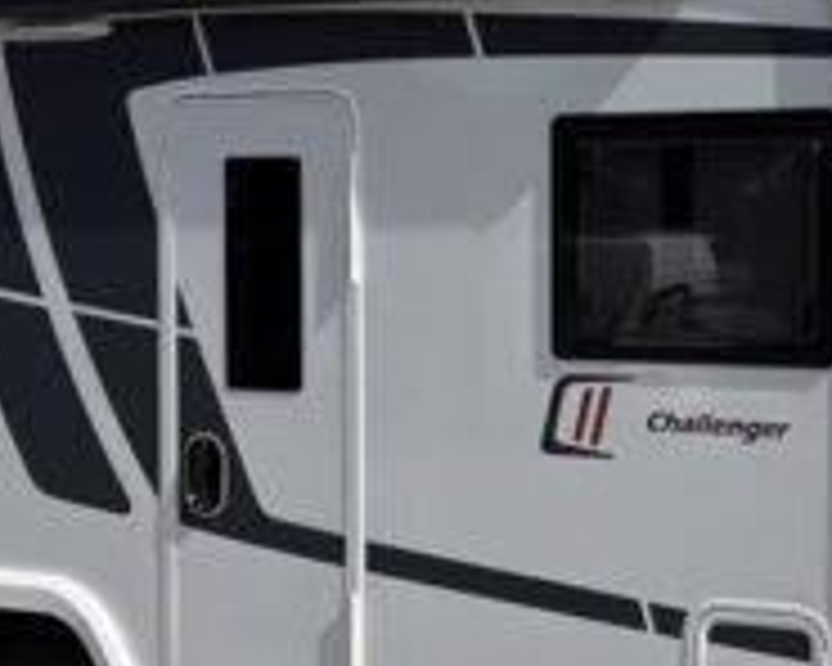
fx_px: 1354
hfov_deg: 32.0
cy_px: 594
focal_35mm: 55
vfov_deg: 26.7
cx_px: 792
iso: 50
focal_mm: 5.96
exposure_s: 1/4065
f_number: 1.6
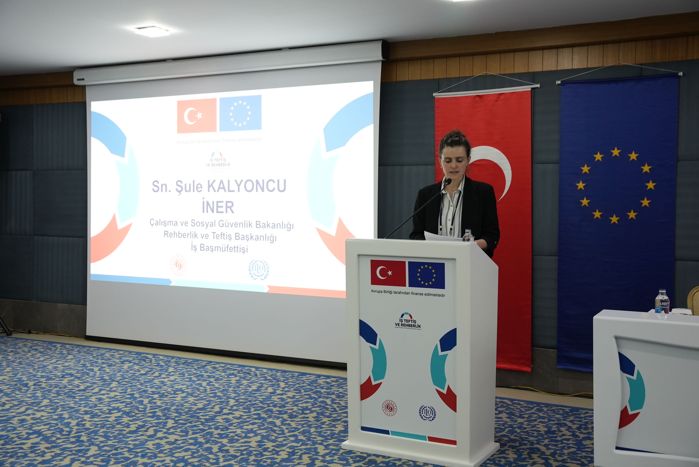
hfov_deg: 45.6
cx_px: 350
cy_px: 234
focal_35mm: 43
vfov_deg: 31.4
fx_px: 831
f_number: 5
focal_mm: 42.8
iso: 2500
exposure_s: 1/100
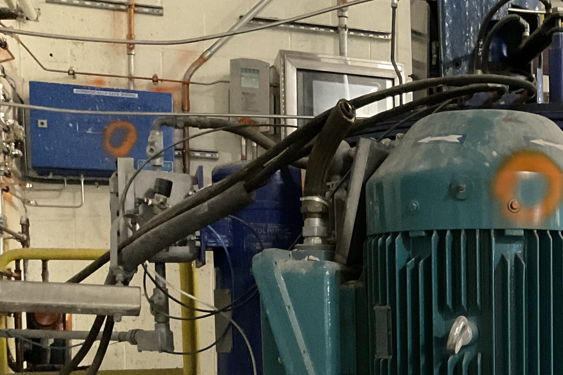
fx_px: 907
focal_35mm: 58
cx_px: 533
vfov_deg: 22.6
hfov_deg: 32.3
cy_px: 367
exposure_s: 1/20
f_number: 1.8
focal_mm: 3
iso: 500
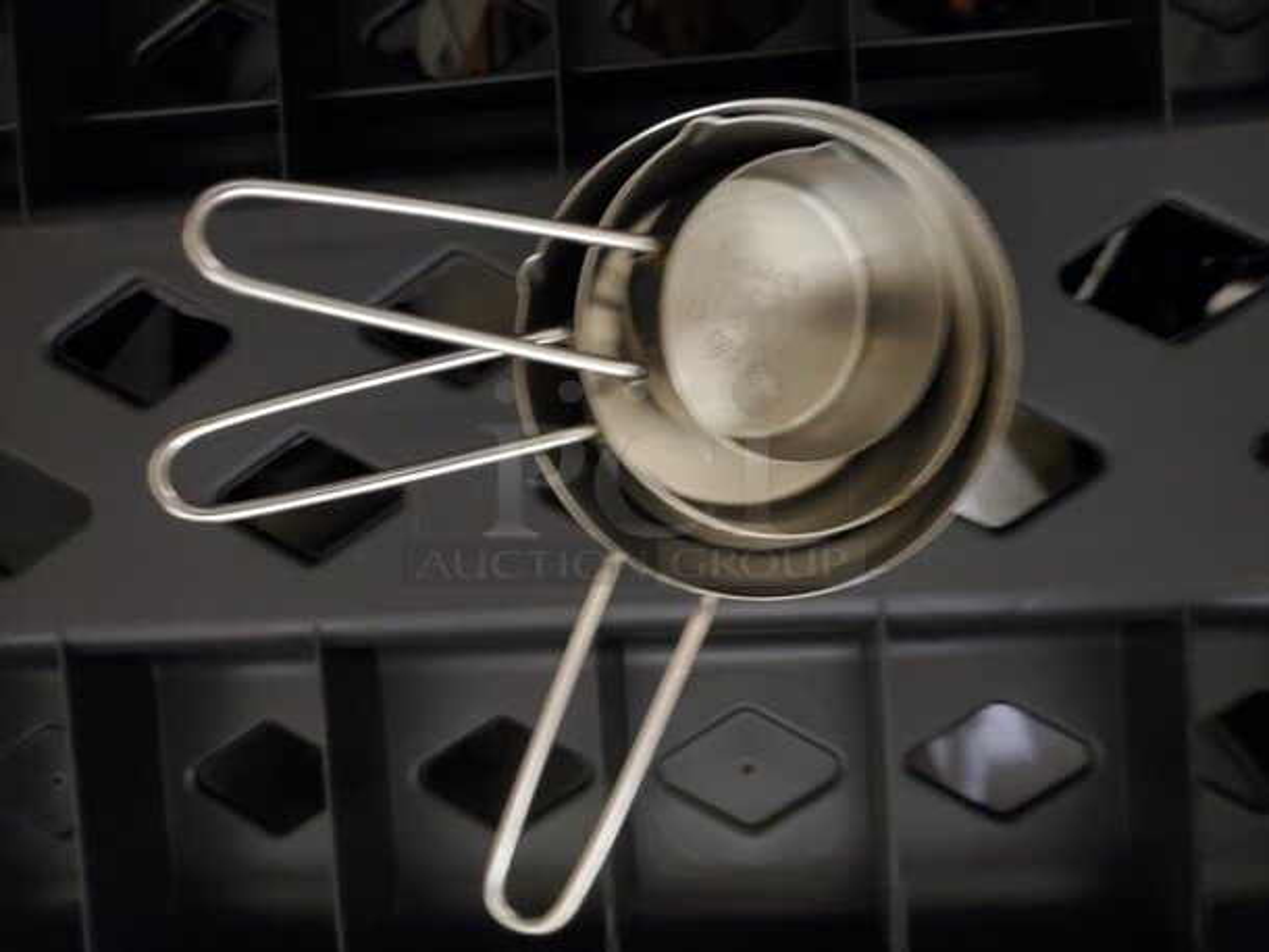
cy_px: 476
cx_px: 634
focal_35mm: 26
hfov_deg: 67.3
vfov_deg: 53.1
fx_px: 954
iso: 1250
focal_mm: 4.3
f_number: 1.5
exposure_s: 1/17
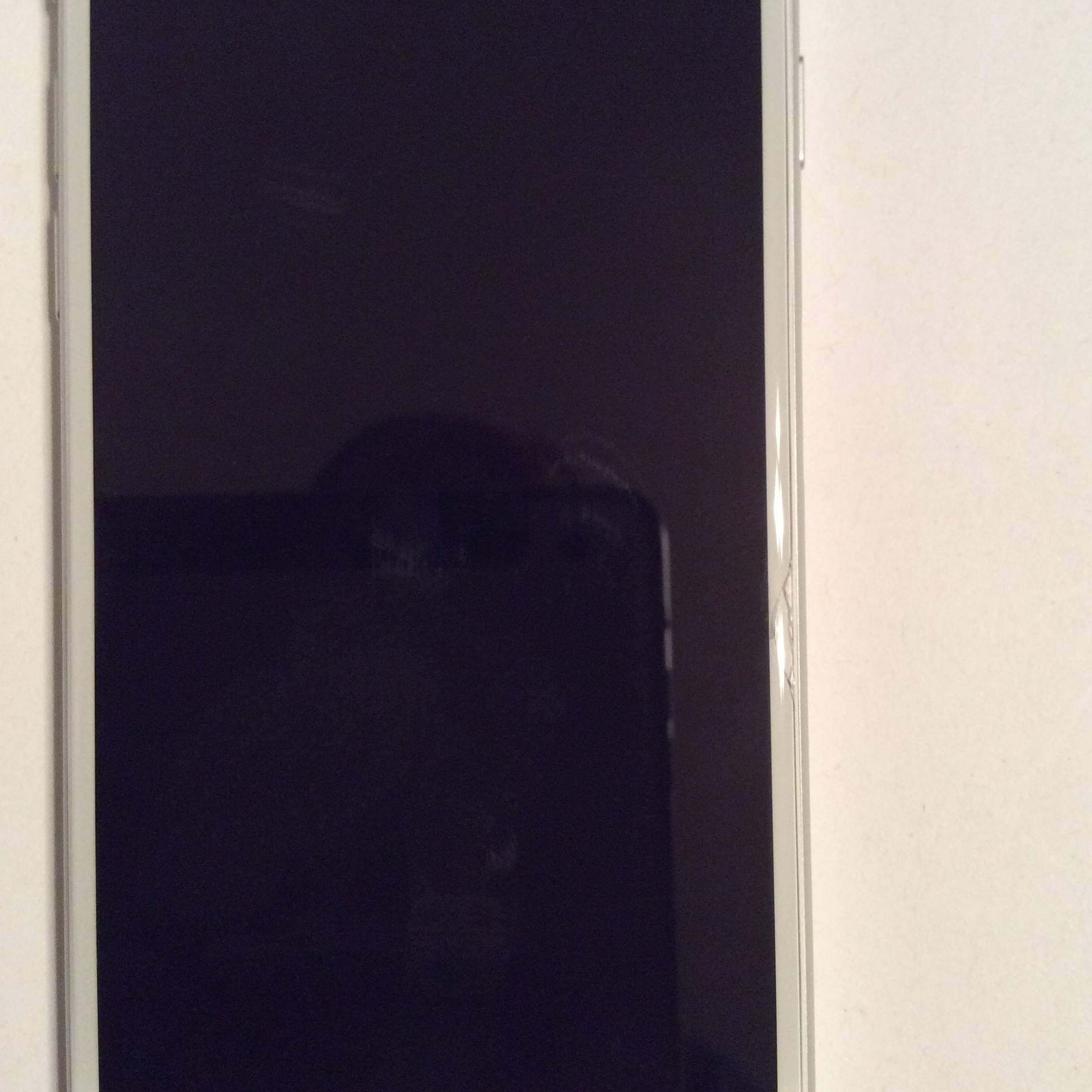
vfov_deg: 41.8
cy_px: 514
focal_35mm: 40
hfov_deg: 41.9
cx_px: 551
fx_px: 1428
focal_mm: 3.3
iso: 160
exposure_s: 1/24
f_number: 2.4
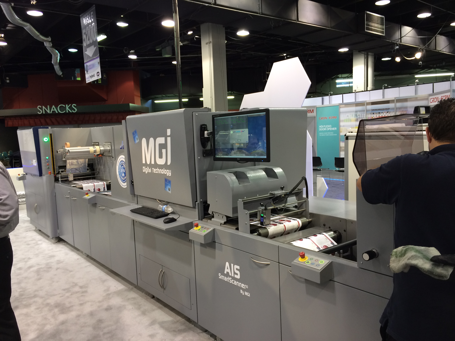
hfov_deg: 61.7
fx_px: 381
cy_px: 170
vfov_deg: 48.2
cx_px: 228
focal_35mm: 29
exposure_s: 1/30
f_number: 2.2
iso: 64
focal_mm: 4.15
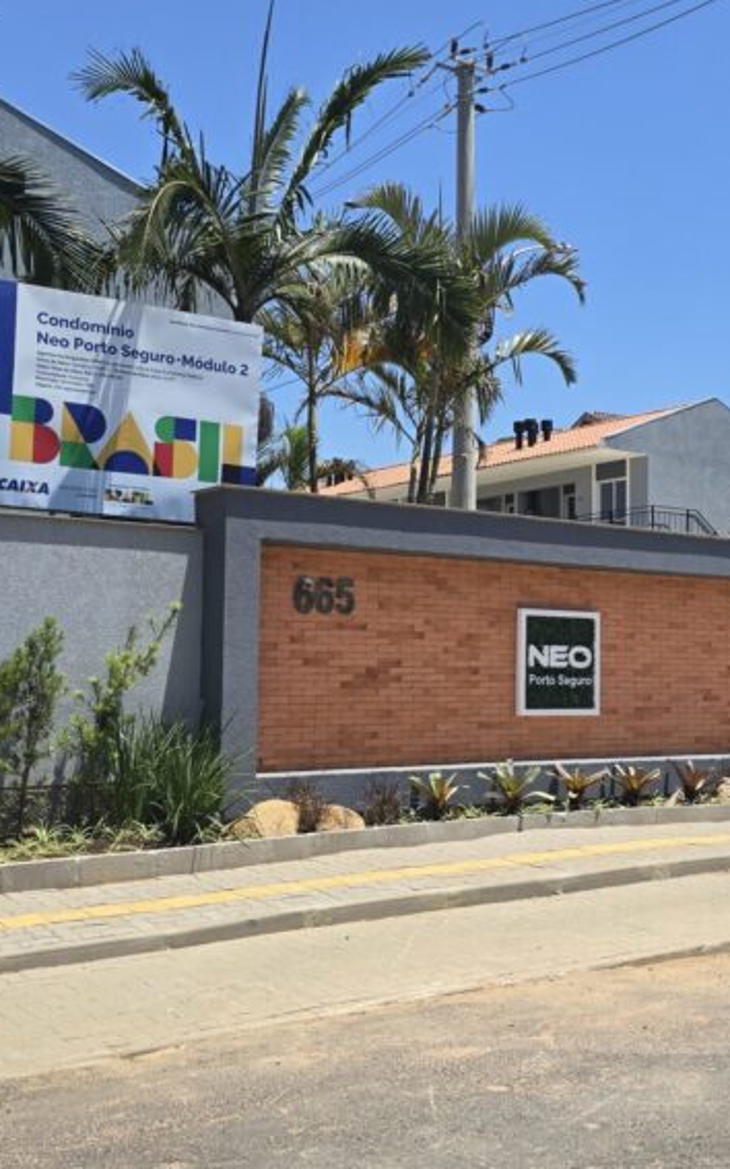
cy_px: 557
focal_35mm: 43
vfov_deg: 46.2
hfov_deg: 29.6
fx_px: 1370
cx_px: 505
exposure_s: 1/902
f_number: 1.7
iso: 12
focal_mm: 6.3
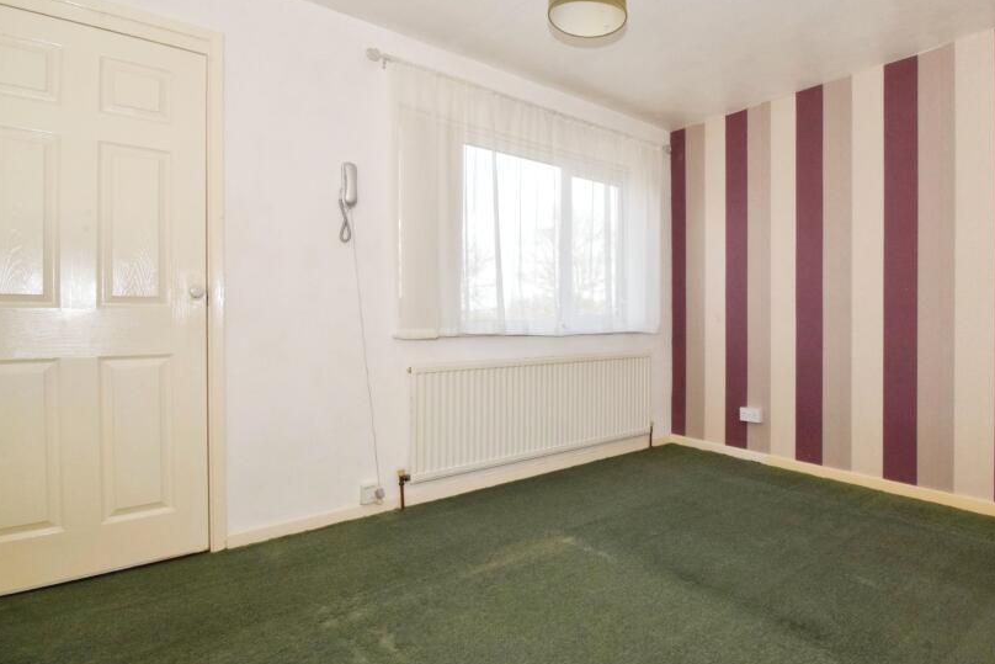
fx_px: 525
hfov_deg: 85.2
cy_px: 315
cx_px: 623
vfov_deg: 64.5
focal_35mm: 19
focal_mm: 10
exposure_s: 1/60
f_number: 20
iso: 1000
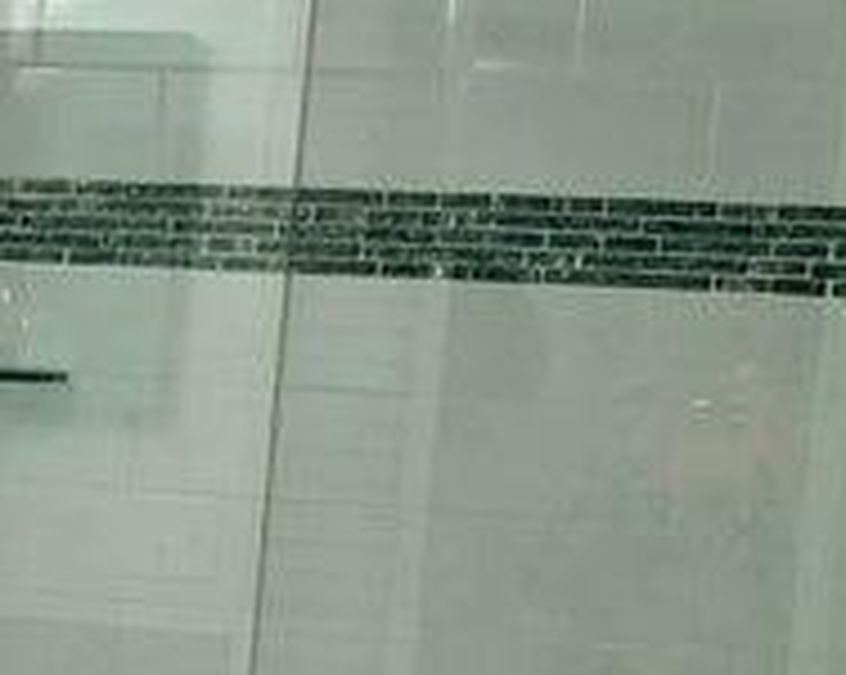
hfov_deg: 14.1
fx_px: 3102
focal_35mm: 124
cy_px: 680
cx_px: -565
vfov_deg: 12.3
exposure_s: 1/30
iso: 32
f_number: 1.8
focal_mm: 3.99
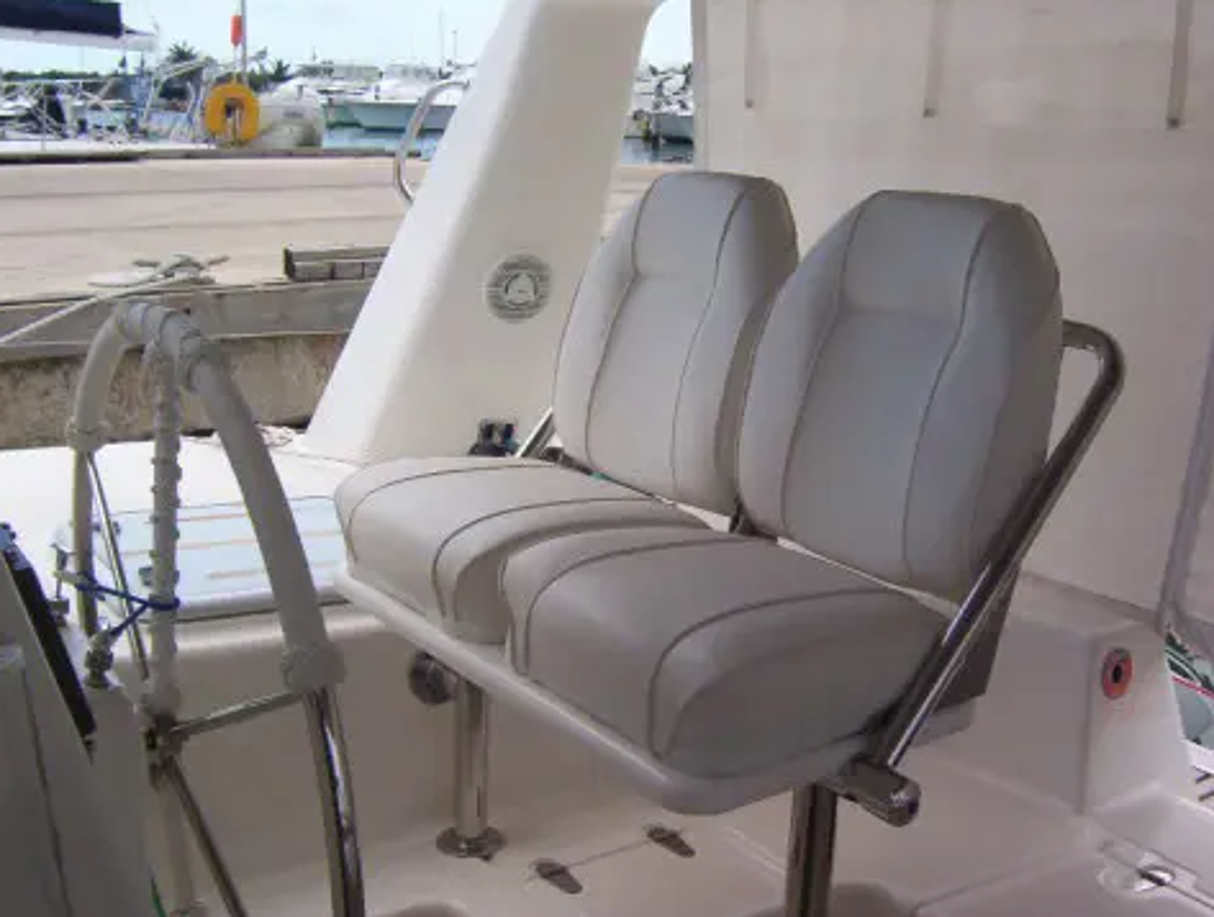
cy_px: 458
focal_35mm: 38
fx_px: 1336
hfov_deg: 48.9
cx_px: 625
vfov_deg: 37.9
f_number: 5.24
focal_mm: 5.54
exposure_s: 1/324
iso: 100
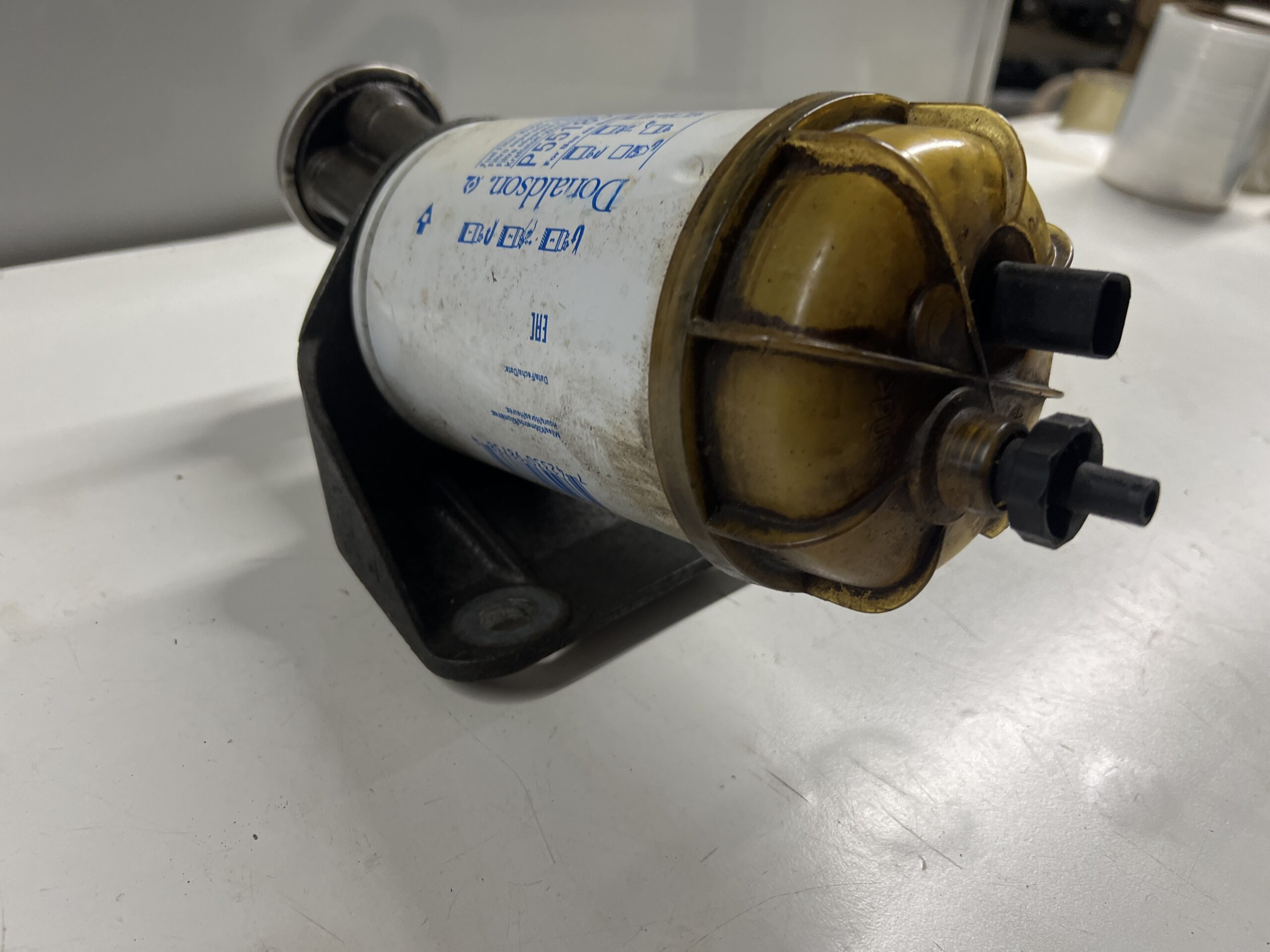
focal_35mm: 26
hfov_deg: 67.3
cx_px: 635
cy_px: 476
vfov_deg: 53.1
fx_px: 954
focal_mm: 5.7
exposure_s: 1/60
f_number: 1.5
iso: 160
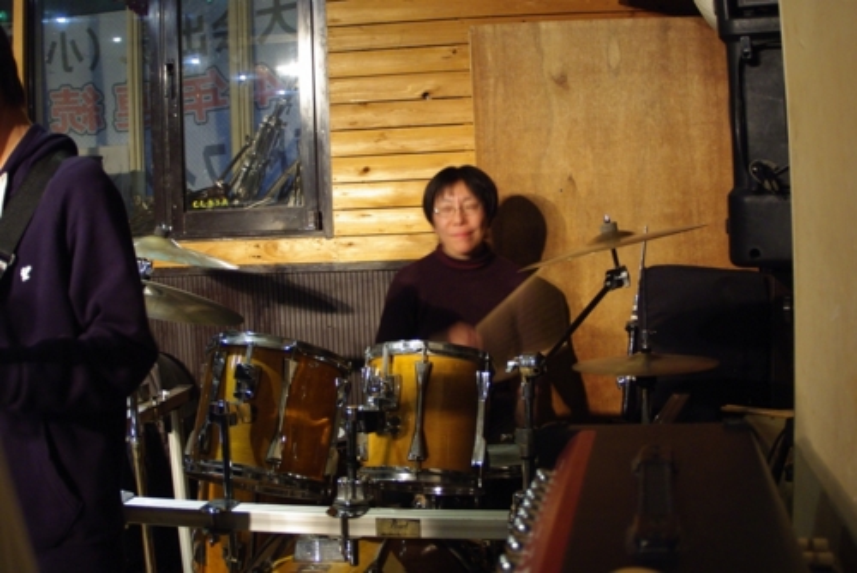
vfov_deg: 31.9
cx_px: 428
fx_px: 1000
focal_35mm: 42
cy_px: 286
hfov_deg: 46.4
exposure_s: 1/6
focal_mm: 28
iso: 800
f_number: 4.5
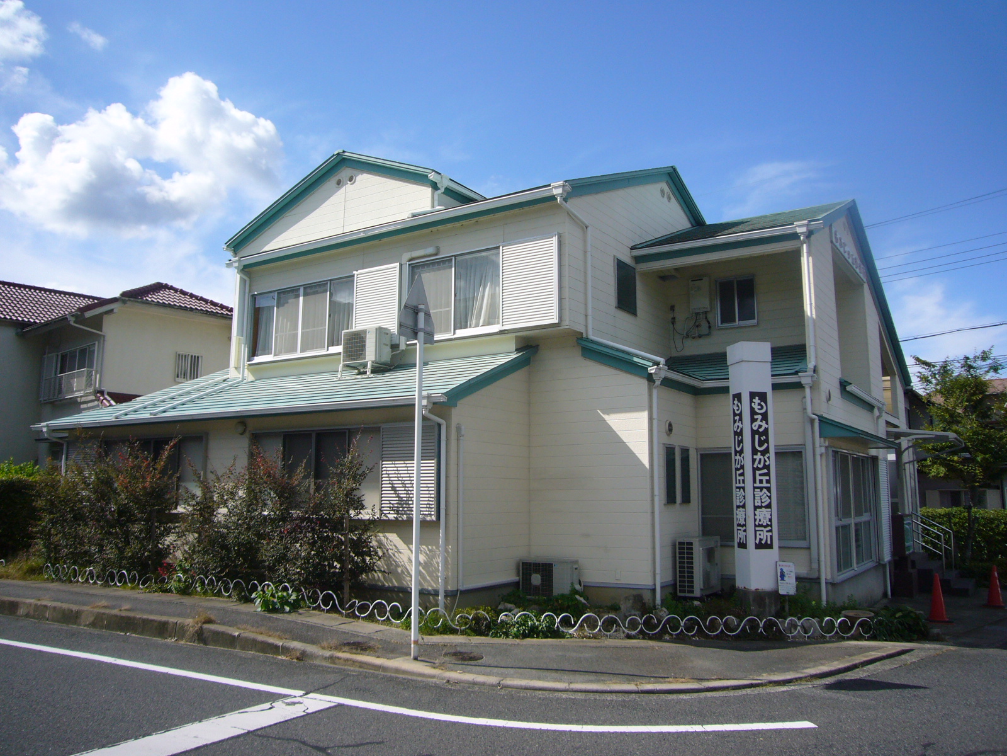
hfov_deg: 63.4
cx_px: 504
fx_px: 815
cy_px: 378
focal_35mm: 28
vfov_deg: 49.7
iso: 80
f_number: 5.6
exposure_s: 1/400
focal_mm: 4.6
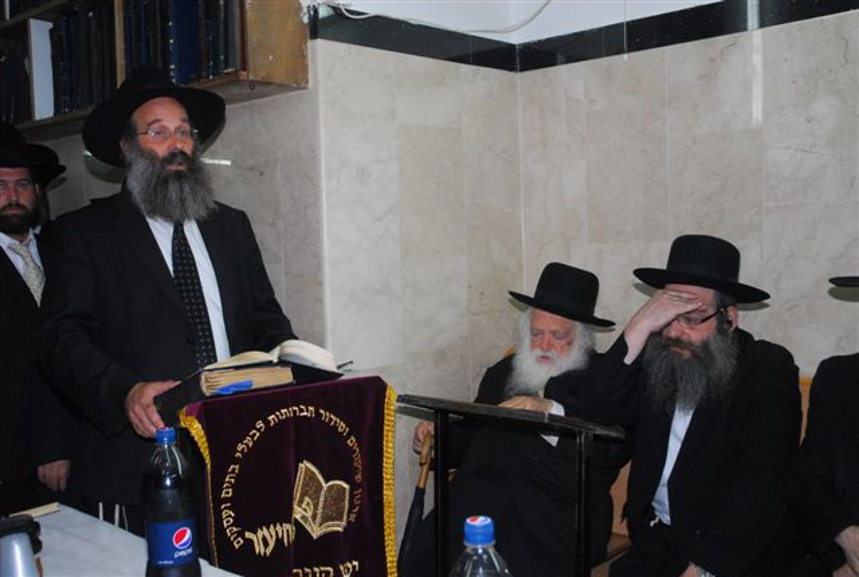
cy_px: 288
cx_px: 430
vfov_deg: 33.2
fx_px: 969
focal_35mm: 40
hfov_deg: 47.8
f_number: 5.6
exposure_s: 1/125
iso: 1000
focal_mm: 27
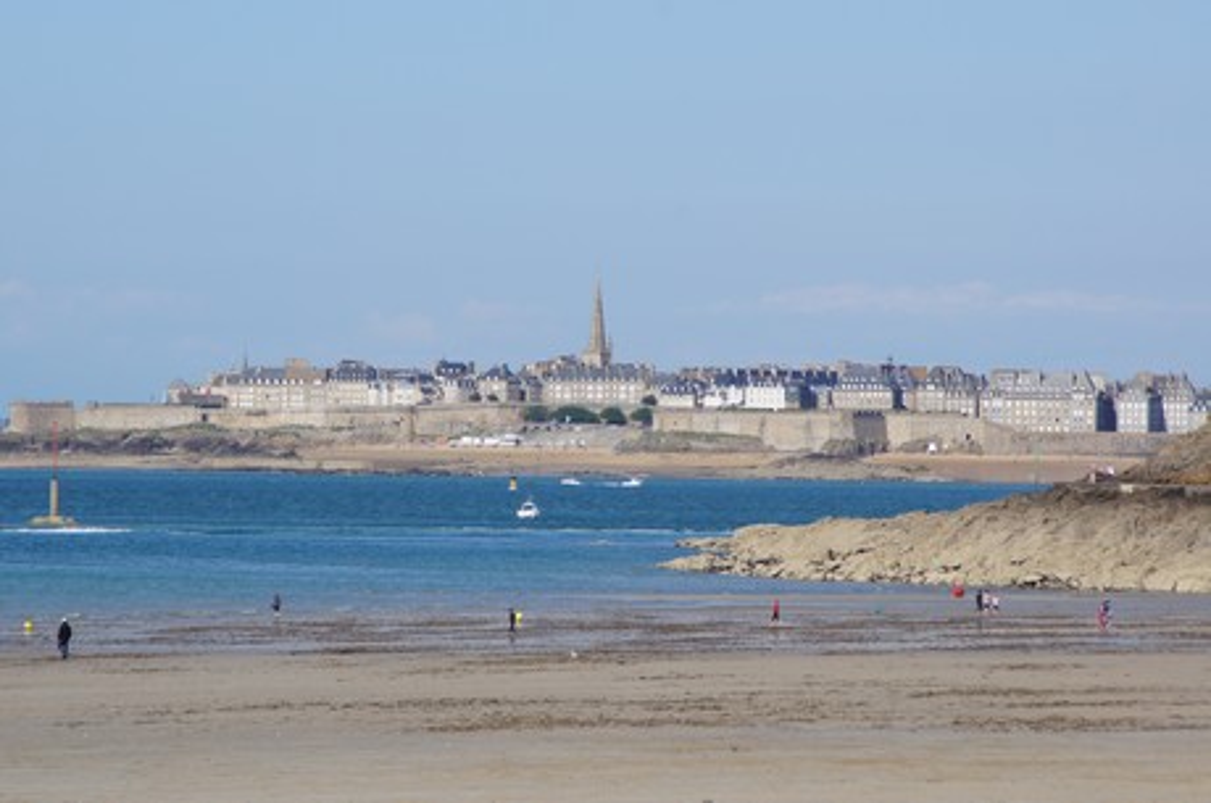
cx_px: 606
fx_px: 6548
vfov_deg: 7.0
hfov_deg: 10.6
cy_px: 402
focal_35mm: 195
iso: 100
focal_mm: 130
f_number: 10
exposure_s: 1/250
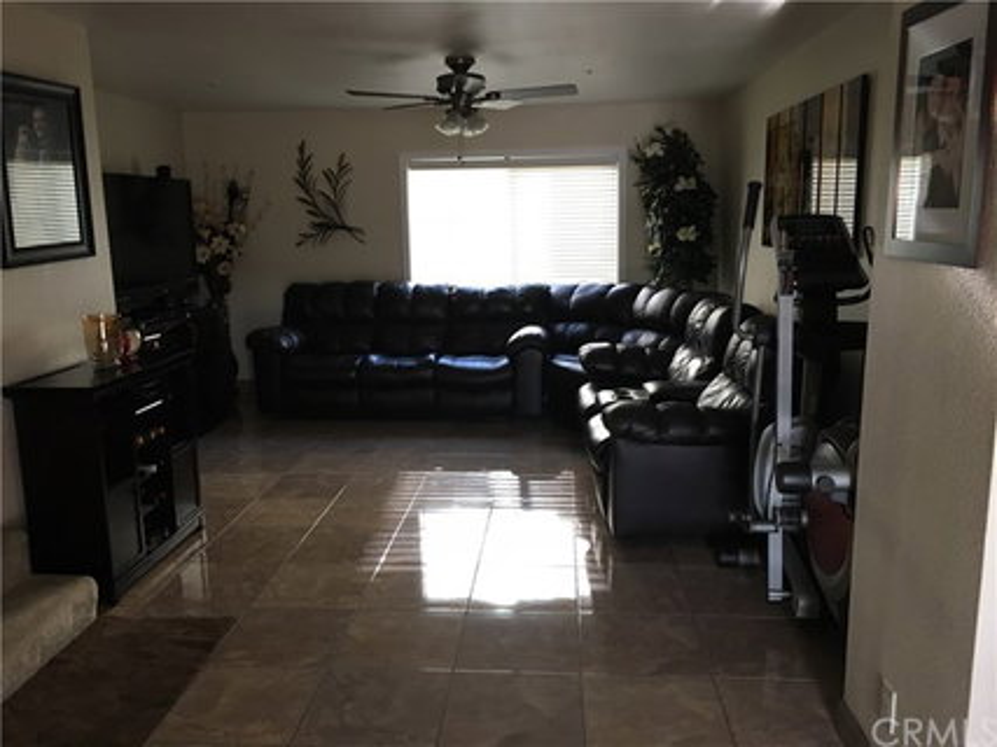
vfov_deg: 48.2
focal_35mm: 29
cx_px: 498
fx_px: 835
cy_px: 374
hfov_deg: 61.7
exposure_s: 1/30
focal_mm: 4.15
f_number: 2.2
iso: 80
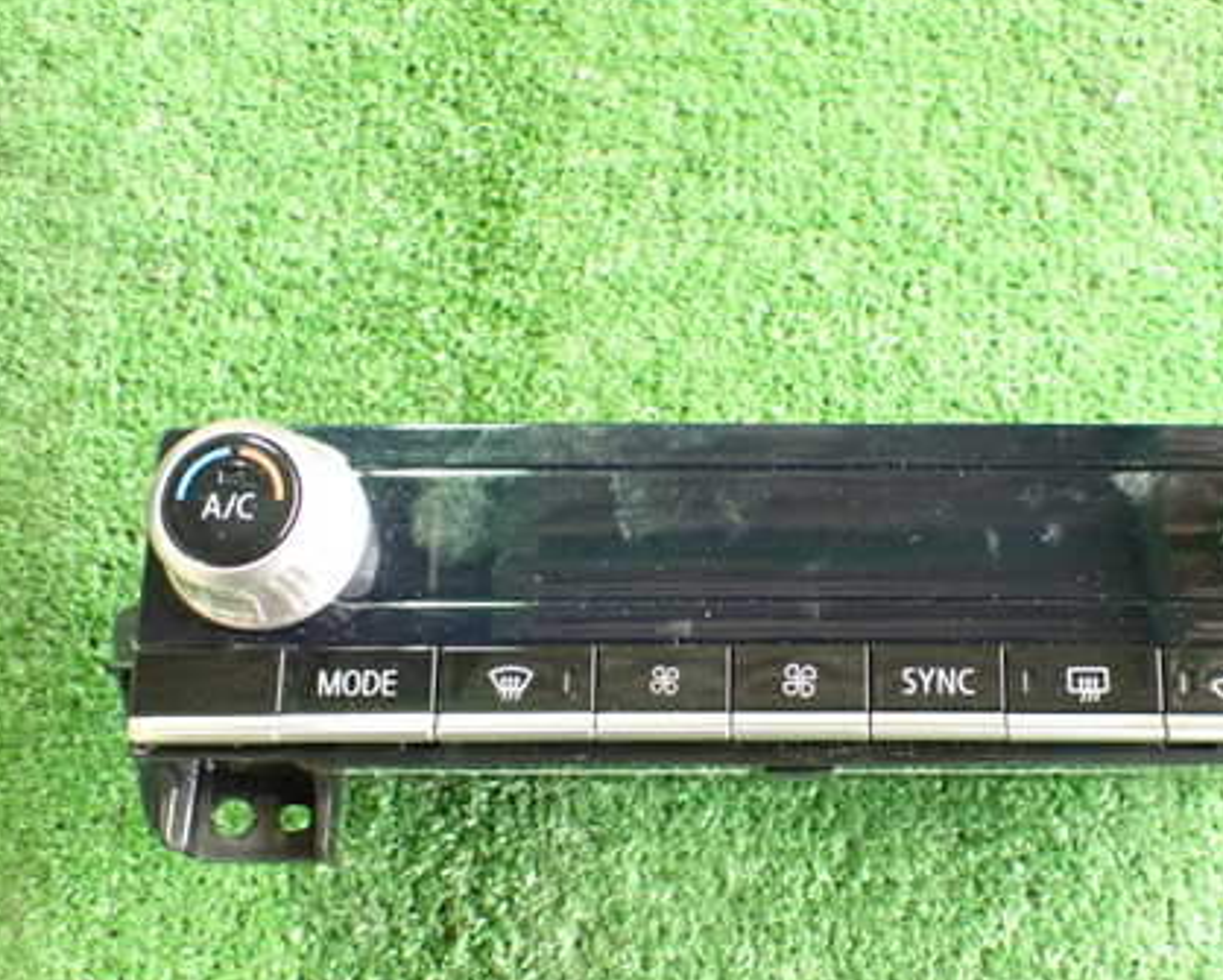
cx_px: 808
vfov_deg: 35.6
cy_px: 573
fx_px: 1521
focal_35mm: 42
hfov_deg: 43.2
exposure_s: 1/30
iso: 800
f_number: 2.3
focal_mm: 5.4
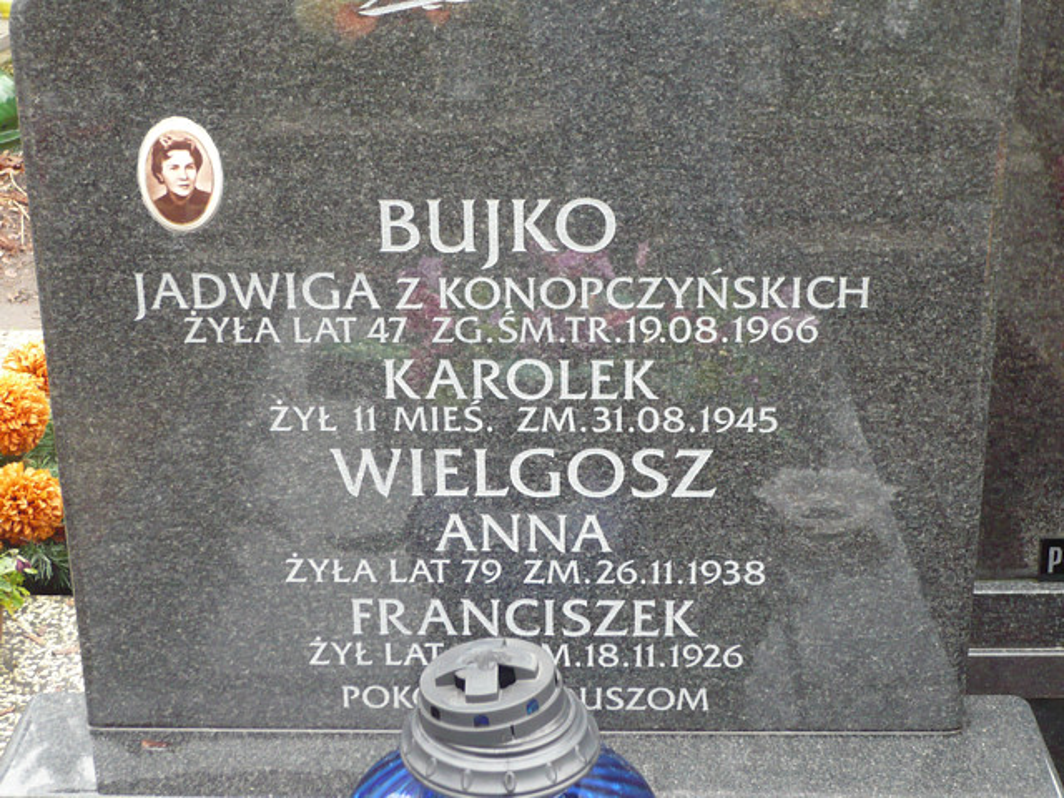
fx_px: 1936
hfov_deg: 30.7
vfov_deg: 23.3
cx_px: 532
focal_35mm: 63
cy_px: 399
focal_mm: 10.4
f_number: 3.8
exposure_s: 1/20
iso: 200
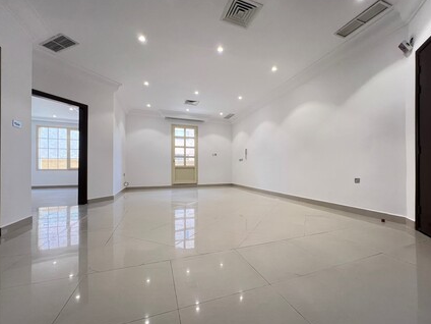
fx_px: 174
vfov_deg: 85.6
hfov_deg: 102.0
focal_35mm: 14
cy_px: 169
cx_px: 227
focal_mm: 1.57
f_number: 1.8
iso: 160
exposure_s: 1/100
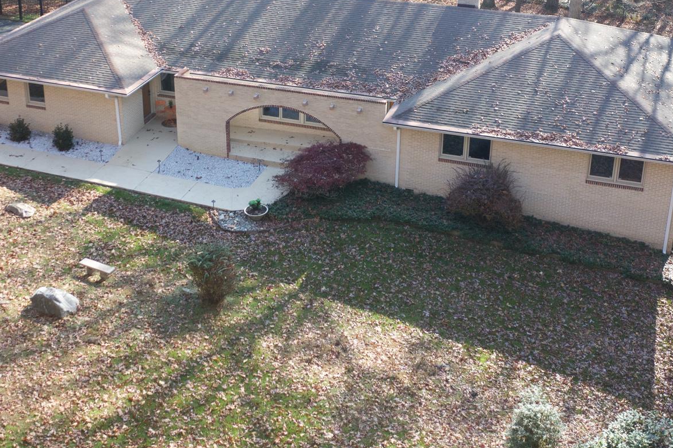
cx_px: 294
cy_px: 74
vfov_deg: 26.8
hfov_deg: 40.3
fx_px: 916
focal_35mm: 49
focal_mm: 10.26
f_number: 2.8
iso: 120
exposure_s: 1/30
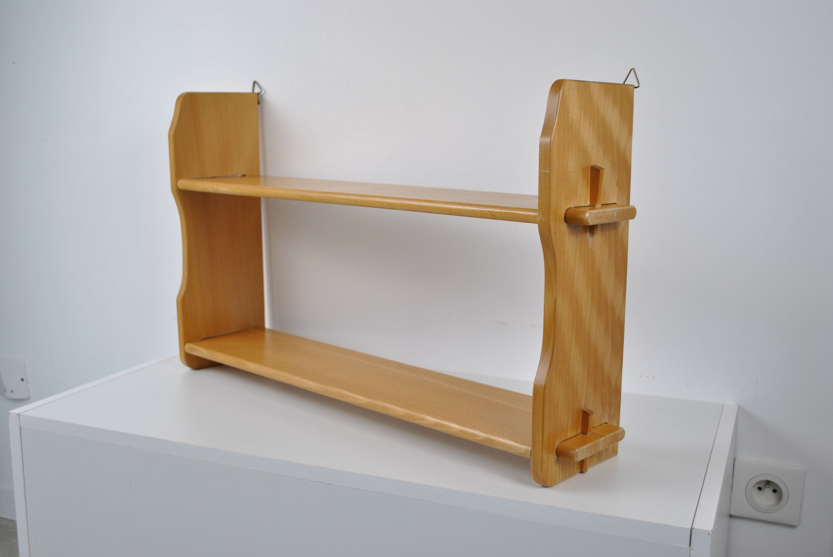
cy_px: 278
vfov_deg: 34.3
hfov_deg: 49.5
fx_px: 903
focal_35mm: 39
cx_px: 416
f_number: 4.2
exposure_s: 1/60
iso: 200
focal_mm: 26
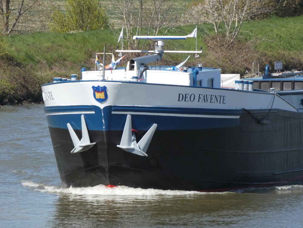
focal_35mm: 549
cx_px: 152
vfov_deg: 2.7
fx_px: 4805
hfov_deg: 3.6
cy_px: 114
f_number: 5.6
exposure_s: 1/800
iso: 200
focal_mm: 98.3
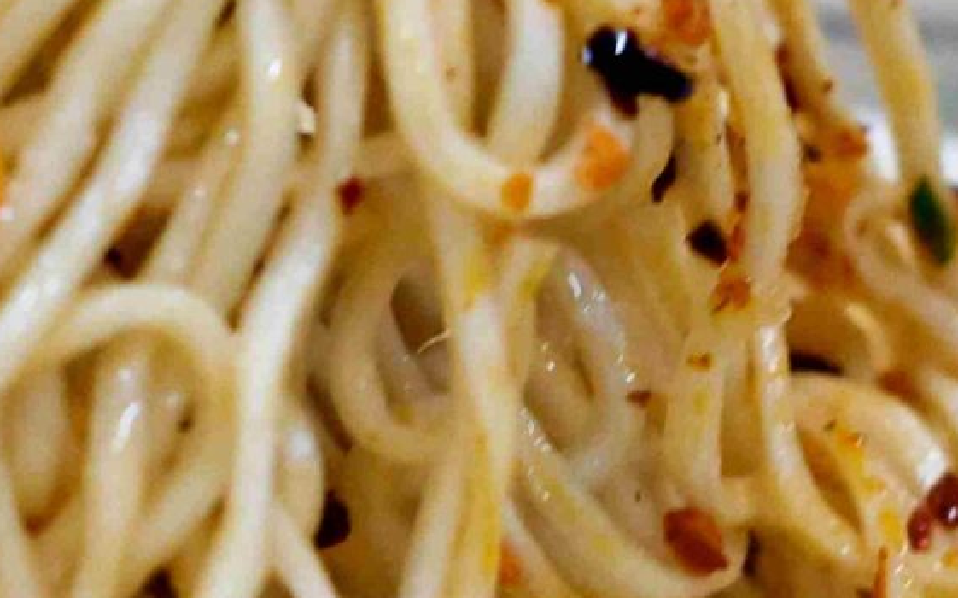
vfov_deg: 3.8
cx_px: 92
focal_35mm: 349
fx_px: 9107
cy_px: 129
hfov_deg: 6.0
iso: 1000
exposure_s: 1/200
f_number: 3.2
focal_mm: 50
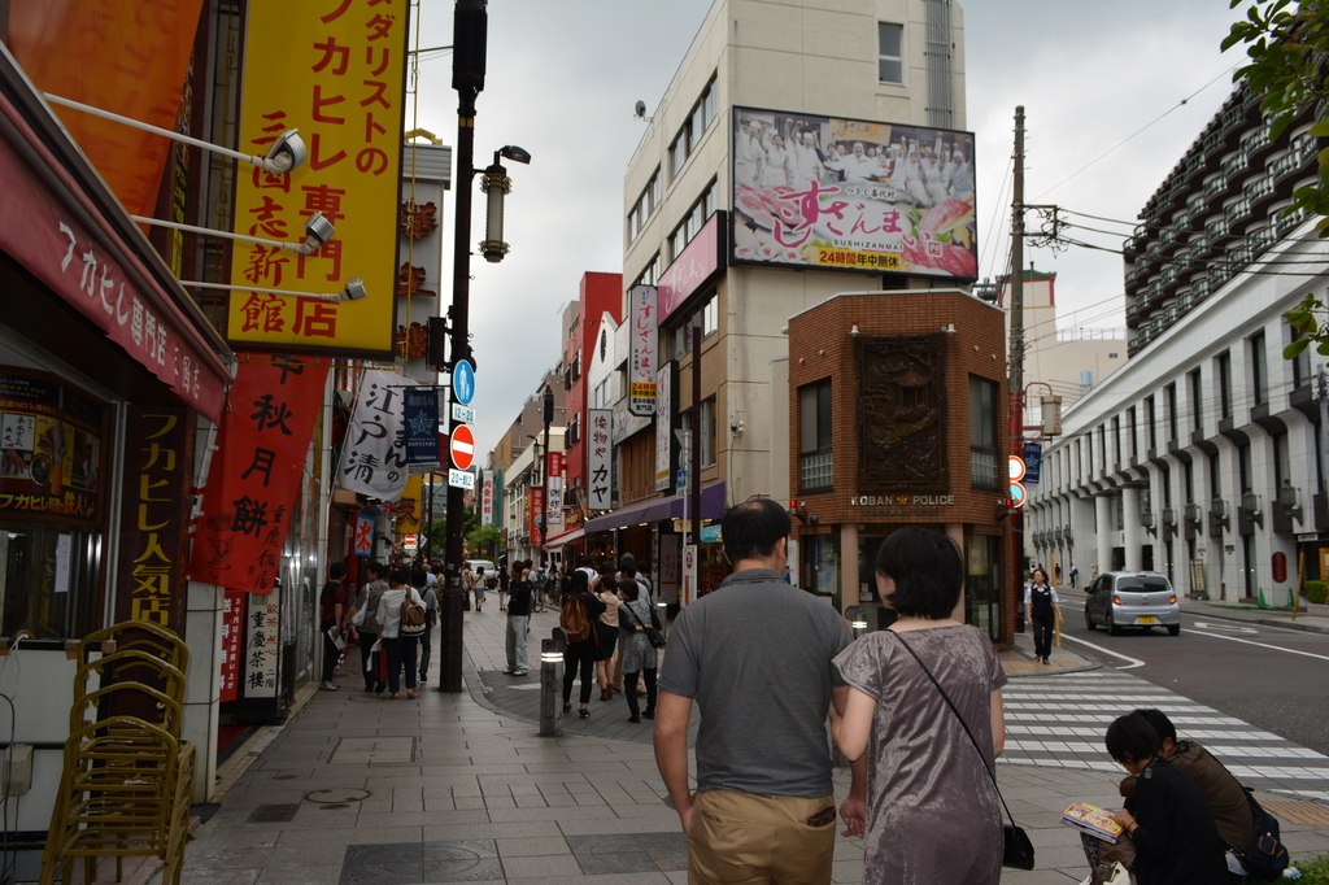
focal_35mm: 27
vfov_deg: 47.9
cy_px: 442
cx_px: 664
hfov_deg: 67.4
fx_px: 996
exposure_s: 1/200
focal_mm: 18
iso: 100
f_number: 6.3
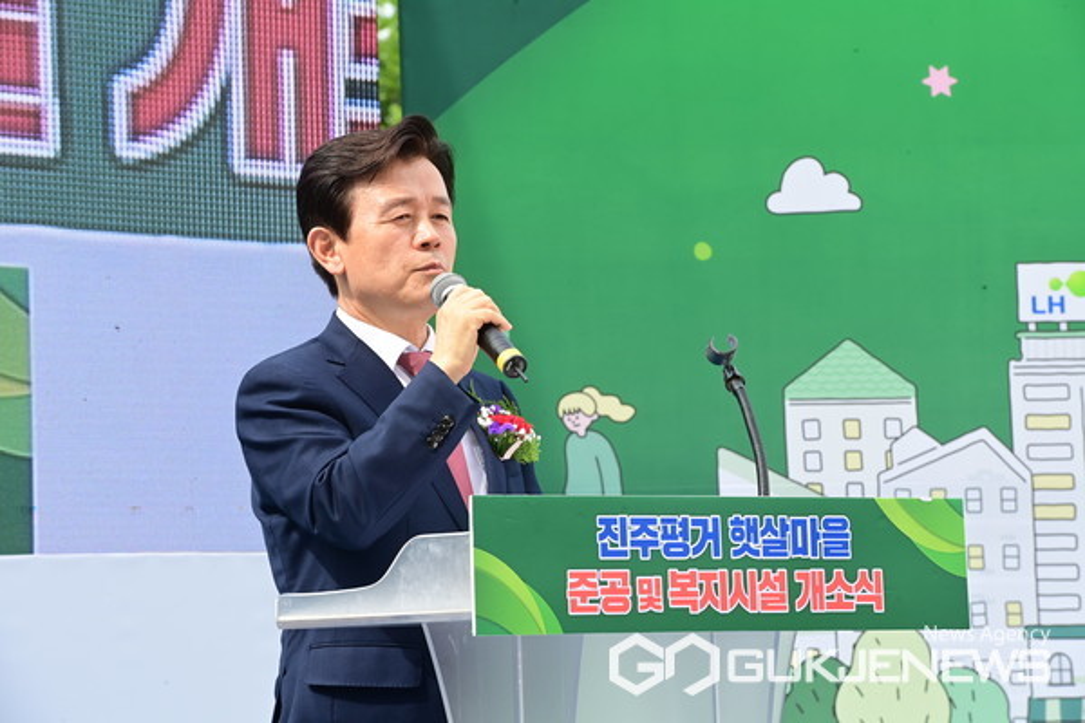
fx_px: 6027
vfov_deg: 6.9
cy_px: 362
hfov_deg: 10.3
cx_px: 542
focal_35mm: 200
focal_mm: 200
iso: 1000
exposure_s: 1/250
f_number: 14
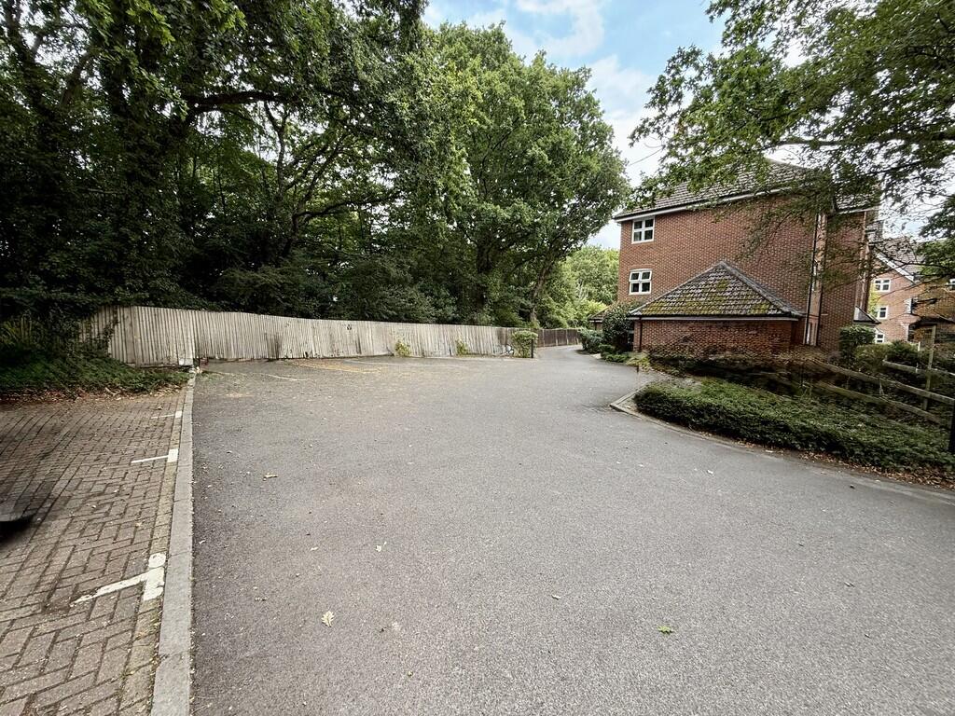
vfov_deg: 85.7
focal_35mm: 14
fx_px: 386
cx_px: 478
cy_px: 358
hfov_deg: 102.1
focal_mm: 2.22
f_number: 2.2
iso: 50
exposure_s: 1/117
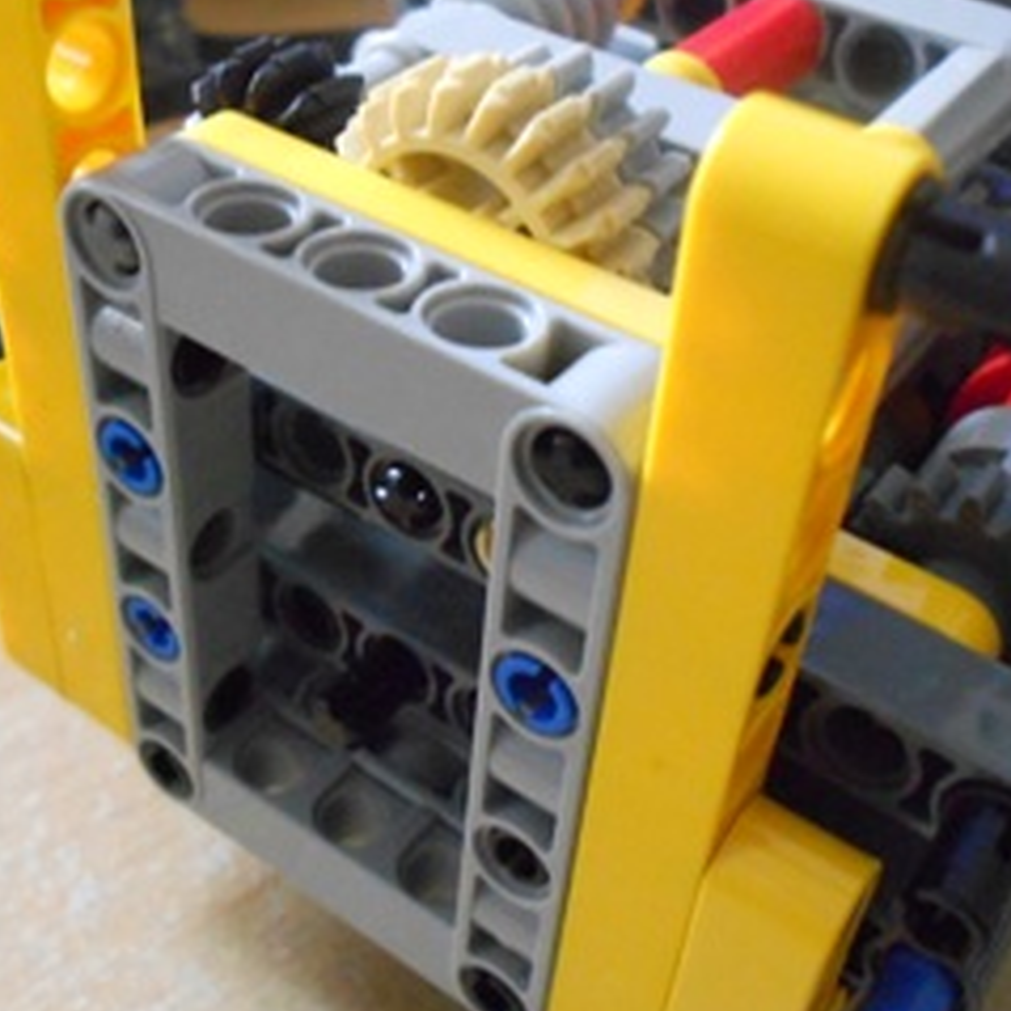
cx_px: 486
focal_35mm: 43
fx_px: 1421
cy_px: 474
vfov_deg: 39.2
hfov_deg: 39.2
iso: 800
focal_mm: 4.6
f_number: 3.2
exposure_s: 1/25
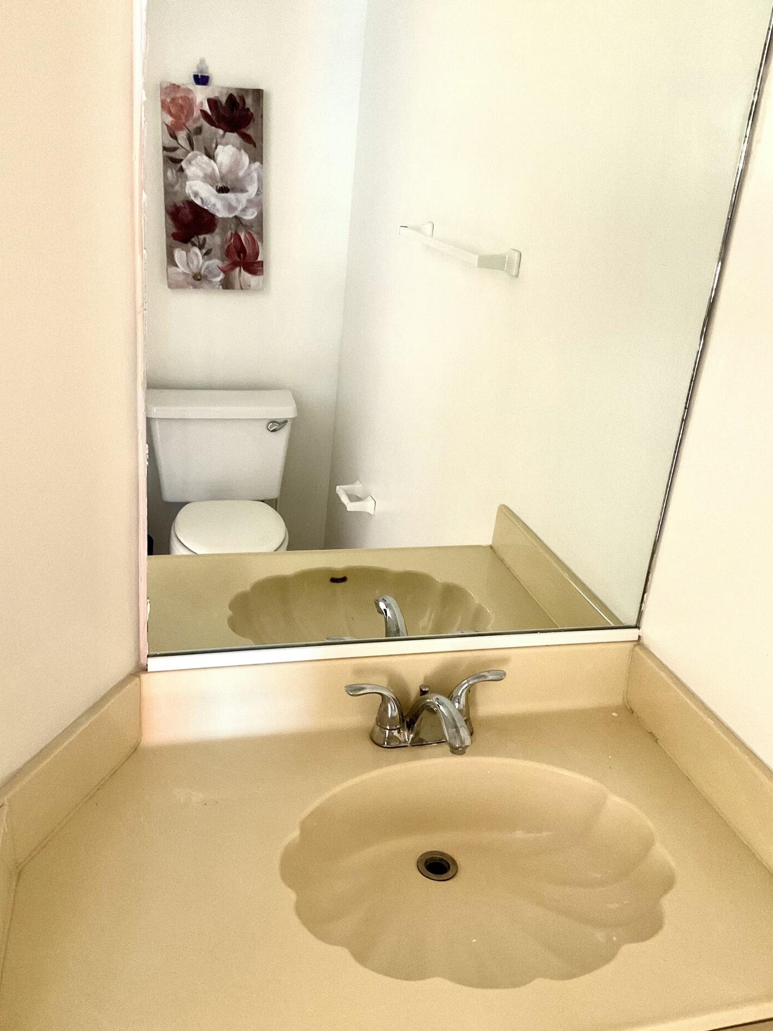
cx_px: 393
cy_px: 517
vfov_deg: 58.4
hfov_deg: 45.4
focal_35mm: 31
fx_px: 923
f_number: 1.8
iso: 125
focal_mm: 3
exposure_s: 1/60
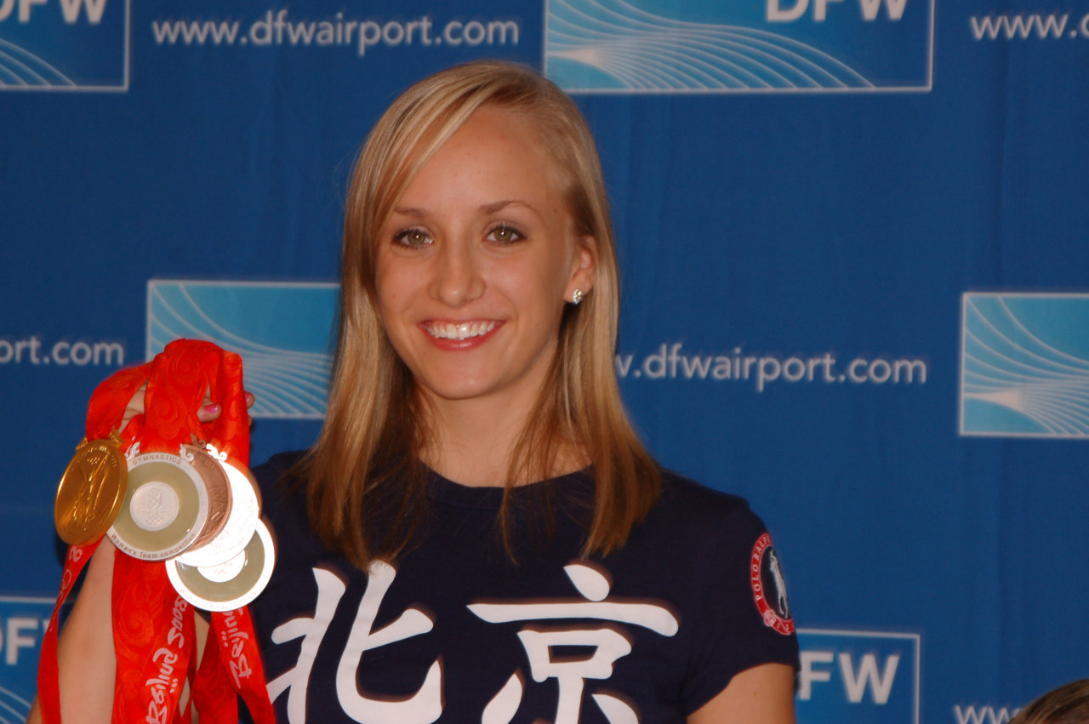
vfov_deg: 7.6
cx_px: 544
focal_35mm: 180
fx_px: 5440
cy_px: 362
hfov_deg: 11.4
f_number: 6
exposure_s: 1/60
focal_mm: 120
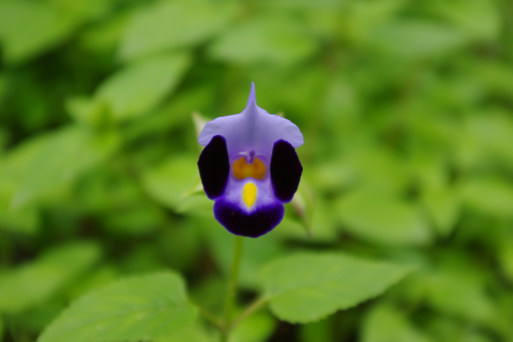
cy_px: 171
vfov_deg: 18.2
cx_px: 256
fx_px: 1068
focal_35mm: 75
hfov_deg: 27.0
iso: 200
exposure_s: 1/100
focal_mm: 50
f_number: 5.6
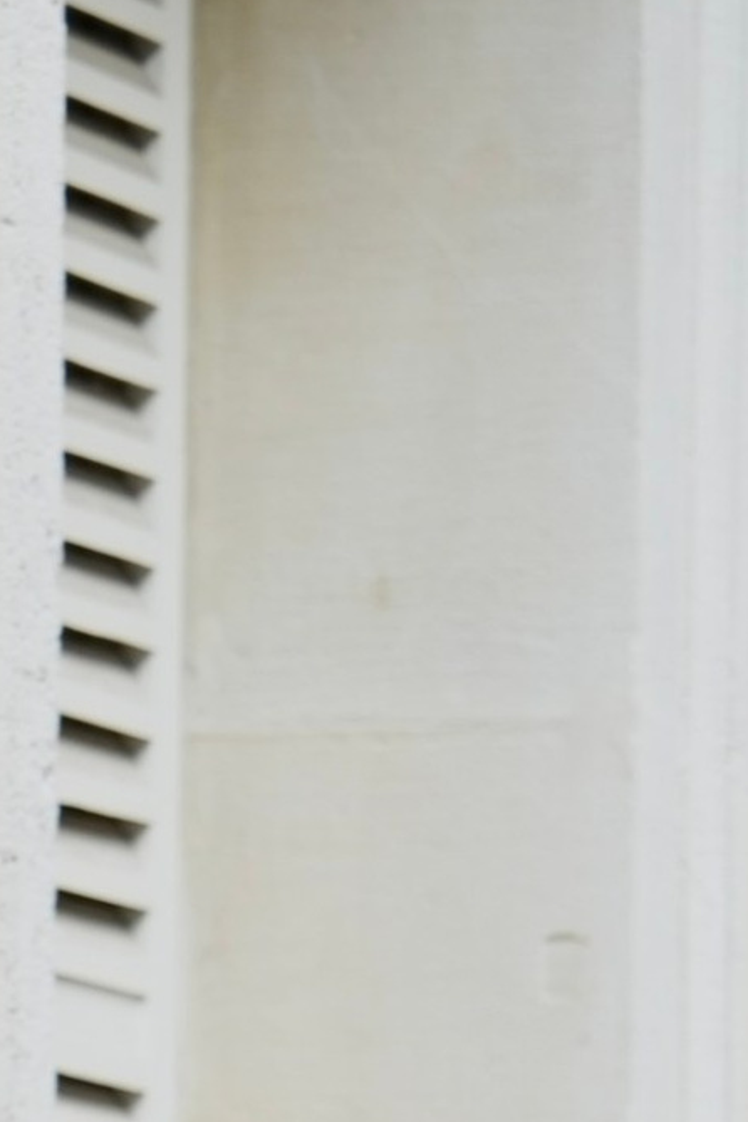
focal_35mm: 402
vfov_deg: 5.0
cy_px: 2673
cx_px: -1285
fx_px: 12528
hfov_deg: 3.4
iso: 200
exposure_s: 1/320
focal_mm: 70
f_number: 4.5
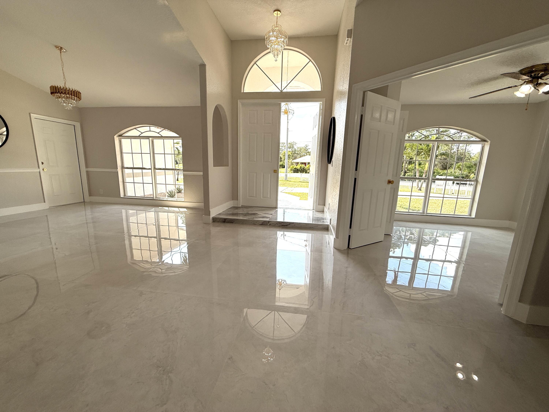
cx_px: 274
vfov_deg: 85.7
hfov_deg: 102.1
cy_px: 206
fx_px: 222
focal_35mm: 14
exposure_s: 1/709
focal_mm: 2.22
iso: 64
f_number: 2.2
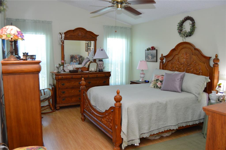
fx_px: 179
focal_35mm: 28
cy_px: 75
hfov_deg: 64.6
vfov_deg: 45.6
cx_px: 113
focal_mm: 19
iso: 720
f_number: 3.5
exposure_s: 1/60
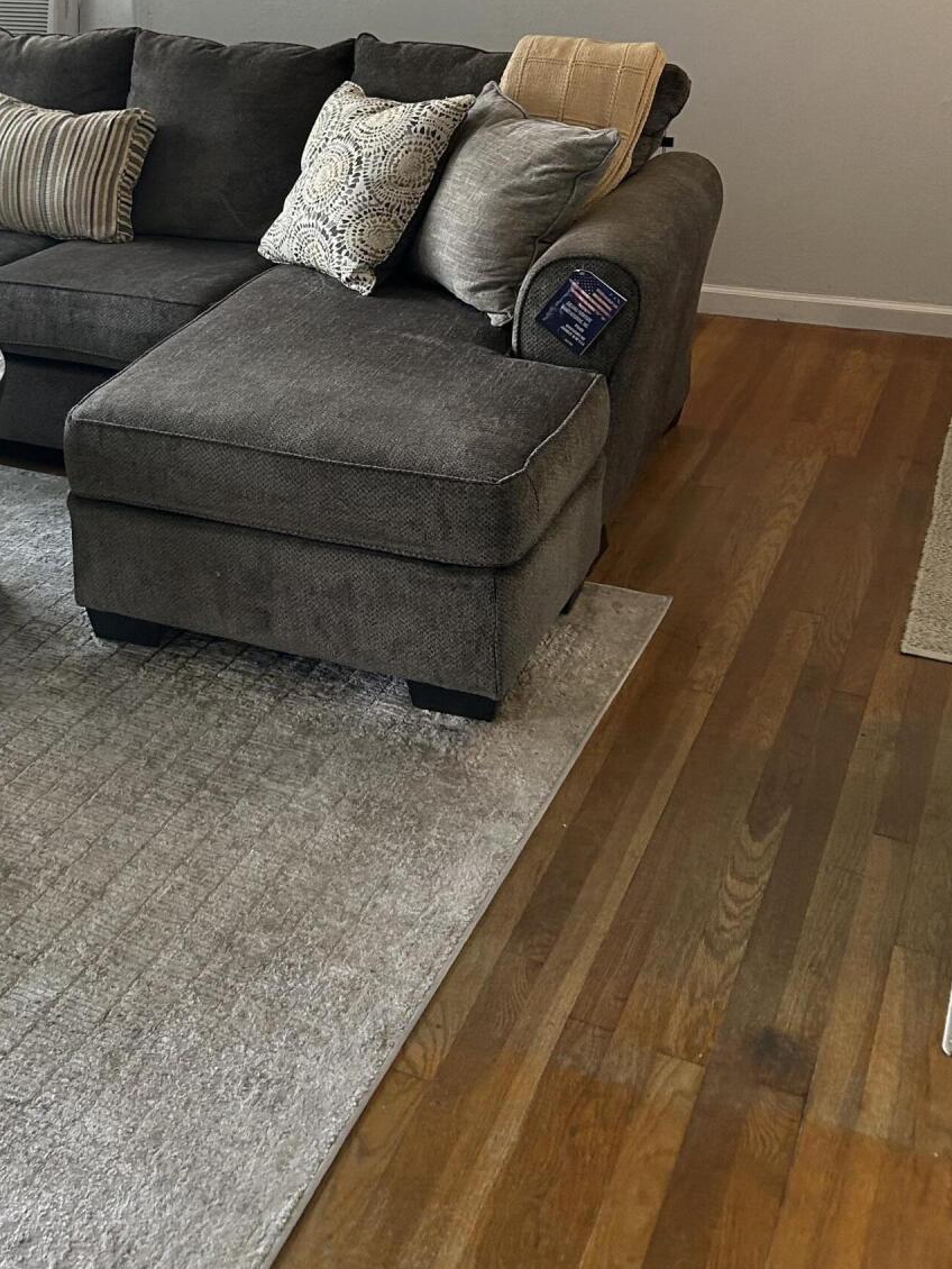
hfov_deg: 30.5
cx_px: 150
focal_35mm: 46
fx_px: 1686
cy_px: 283
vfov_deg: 39.8
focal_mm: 5.7
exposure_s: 1/121
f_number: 1.5
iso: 125
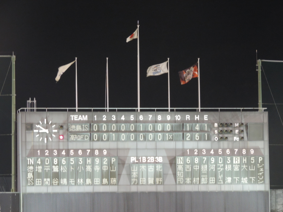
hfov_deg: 9.9
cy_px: 106
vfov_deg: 7.4
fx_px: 1635
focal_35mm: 200
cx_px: 142
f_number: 4.6
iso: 800
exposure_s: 1/15
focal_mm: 35.6
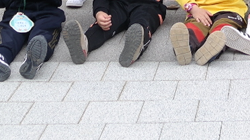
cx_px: 315
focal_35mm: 146
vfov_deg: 7.5
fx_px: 968
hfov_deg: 14.2
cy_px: -243
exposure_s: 1/125
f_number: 4
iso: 100
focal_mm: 20
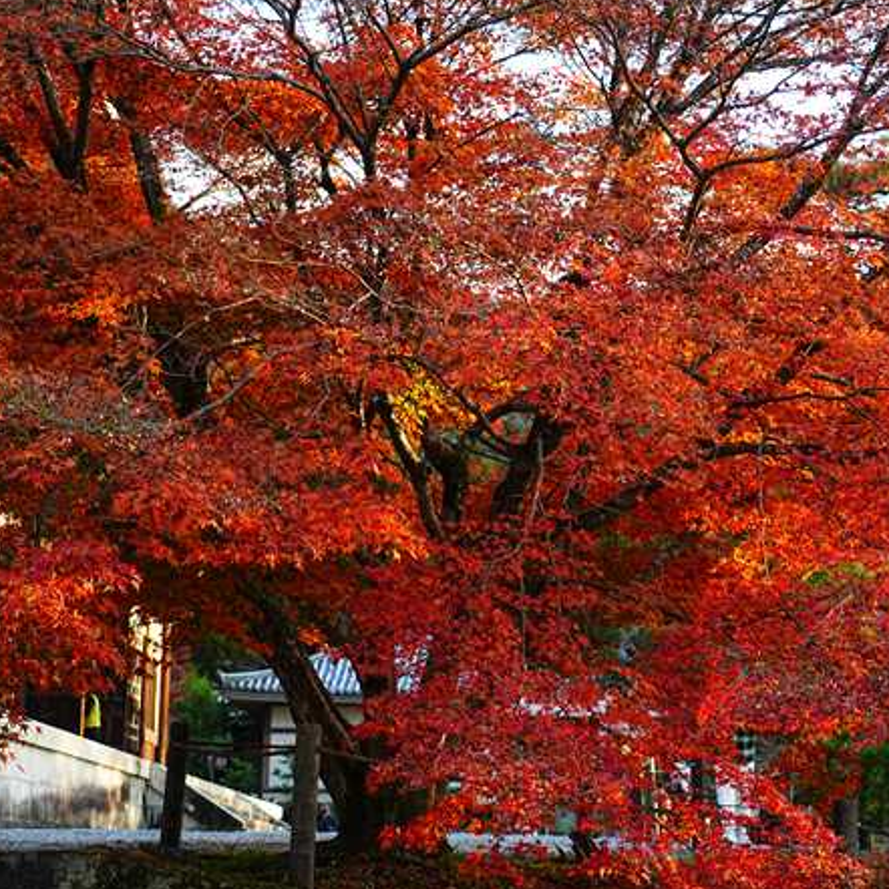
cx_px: 491
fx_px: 1831
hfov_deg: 27.3
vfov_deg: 27.3
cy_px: 407
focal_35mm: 63
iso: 125
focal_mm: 41
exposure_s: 1/50
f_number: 4.5
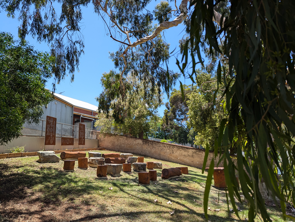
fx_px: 205
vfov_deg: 56.9
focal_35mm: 24
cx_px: 148
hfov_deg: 71.5
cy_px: 111
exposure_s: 1/993
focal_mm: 6.81
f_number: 1.85
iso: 40
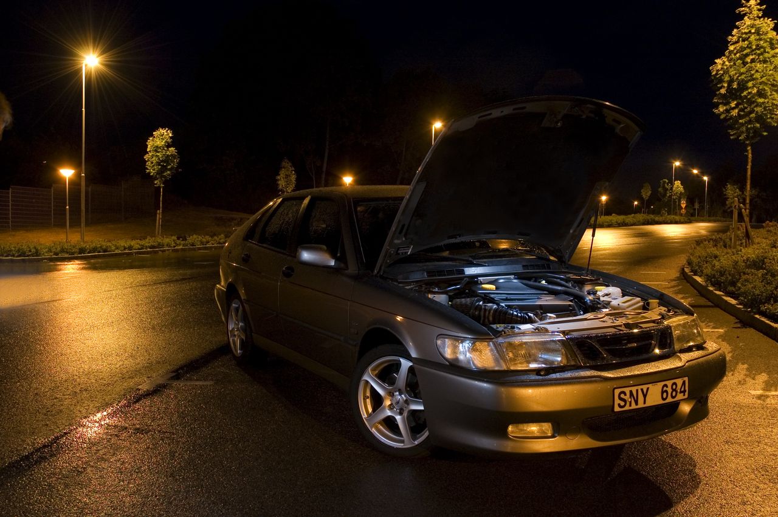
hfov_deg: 53.2
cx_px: 389
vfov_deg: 36.8
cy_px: 258
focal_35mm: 36
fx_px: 777
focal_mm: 24
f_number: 5.6
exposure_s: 1.6
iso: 200
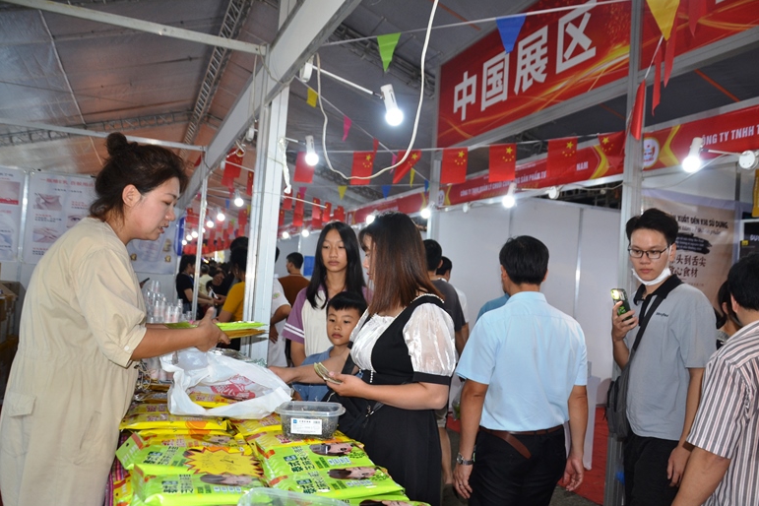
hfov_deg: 65.5
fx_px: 590
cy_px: 260
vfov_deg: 46.4
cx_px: 393
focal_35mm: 28
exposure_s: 1/60
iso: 400
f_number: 3.5
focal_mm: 18
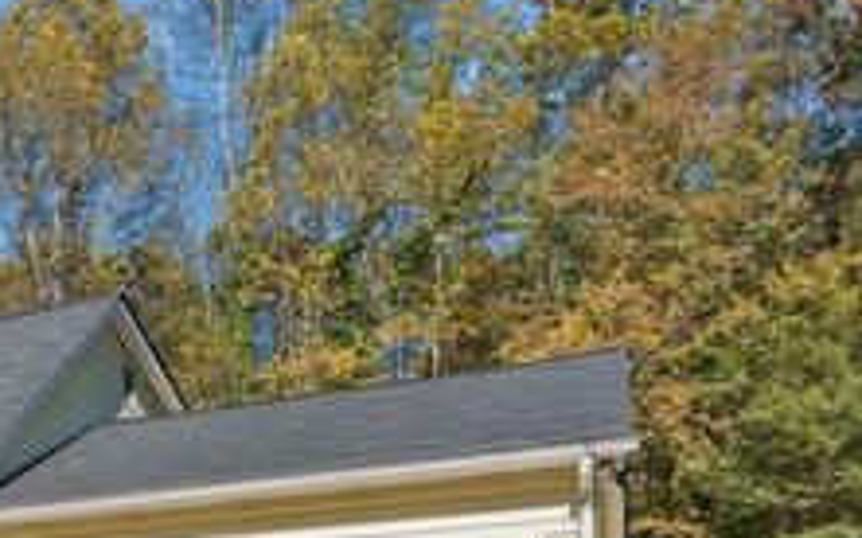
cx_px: 0
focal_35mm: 47
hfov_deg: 37.9
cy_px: 528
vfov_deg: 26.0
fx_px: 1107
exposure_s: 1/125
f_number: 8
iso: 100
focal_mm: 20.5
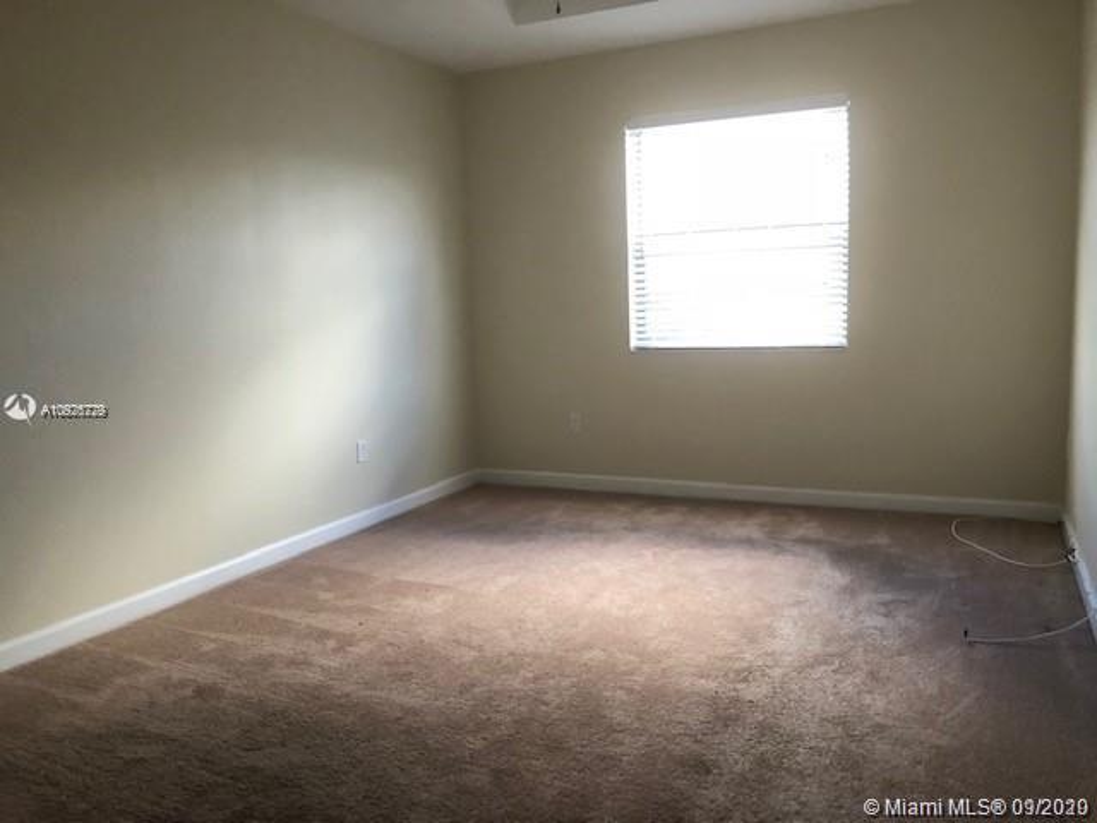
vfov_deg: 49.7
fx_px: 887
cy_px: 412
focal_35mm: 28
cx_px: 548
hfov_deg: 63.4
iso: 64
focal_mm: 3.99
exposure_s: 1/15
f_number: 1.8
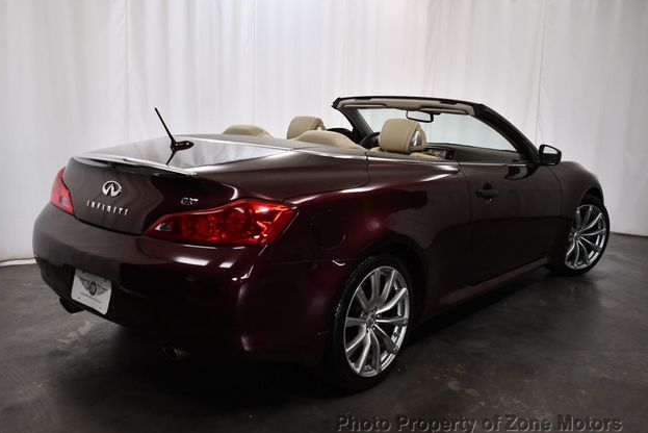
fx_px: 666
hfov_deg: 51.9
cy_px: 221
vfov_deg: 36.0
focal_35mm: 37
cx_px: 323
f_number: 3.5
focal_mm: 18
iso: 640
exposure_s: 1/250
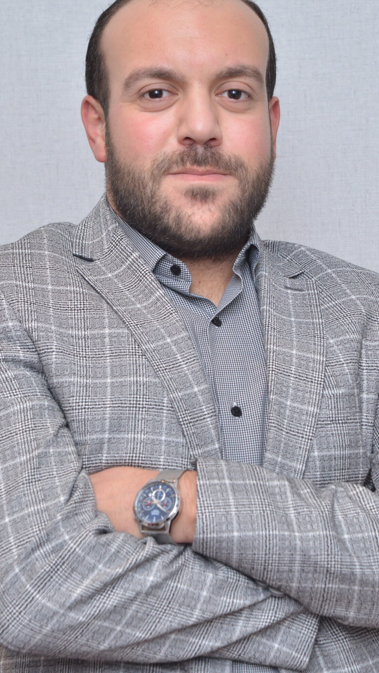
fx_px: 2555
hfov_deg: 8.5
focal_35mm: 143
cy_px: 329
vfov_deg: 15.0
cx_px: 212
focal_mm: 105
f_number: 10
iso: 1600
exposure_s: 1/250
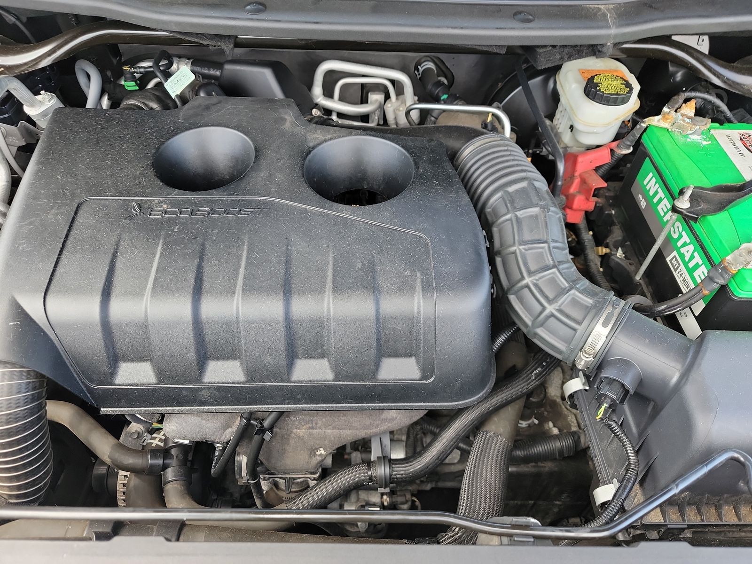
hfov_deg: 71.6
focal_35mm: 24
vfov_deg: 56.8
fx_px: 521
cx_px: 376
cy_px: 282
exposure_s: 1/59
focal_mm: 6.7
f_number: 1.8
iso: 115
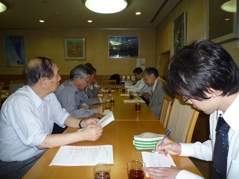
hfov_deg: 69.4
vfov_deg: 54.9
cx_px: 120
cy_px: 90
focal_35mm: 25
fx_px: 173
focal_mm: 4.4
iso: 100
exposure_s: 1/30
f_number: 2.8
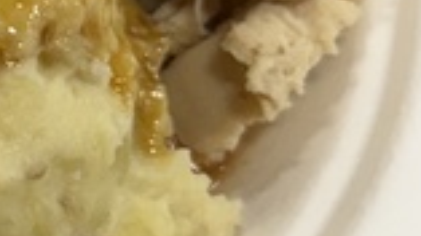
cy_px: -35
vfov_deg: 7.0
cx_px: -354
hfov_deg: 11.6
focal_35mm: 171
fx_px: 1907
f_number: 1.78
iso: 160
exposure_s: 1/120
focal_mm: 6.76
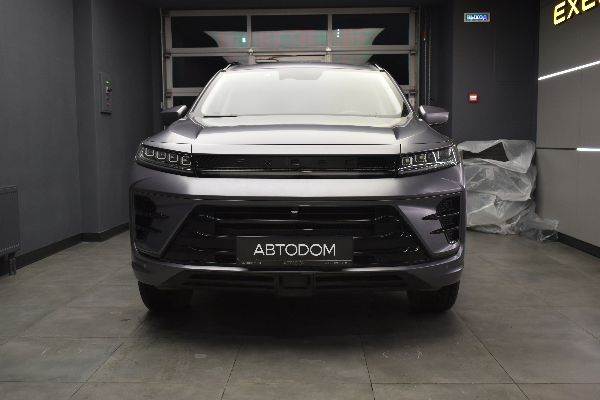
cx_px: 300
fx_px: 600
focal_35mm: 36
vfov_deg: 36.9
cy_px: 200
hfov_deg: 53.1
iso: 400
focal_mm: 24
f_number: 4.5
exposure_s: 1/100
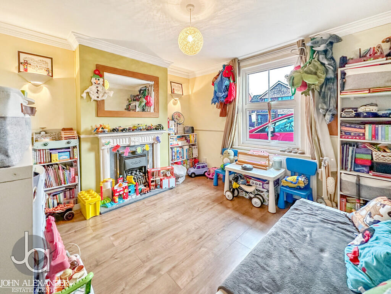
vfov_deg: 85.7
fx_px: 158
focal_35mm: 14
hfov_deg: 102.1
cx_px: 196
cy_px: 147
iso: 320
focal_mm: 2.22
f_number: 2.2
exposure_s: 1/50
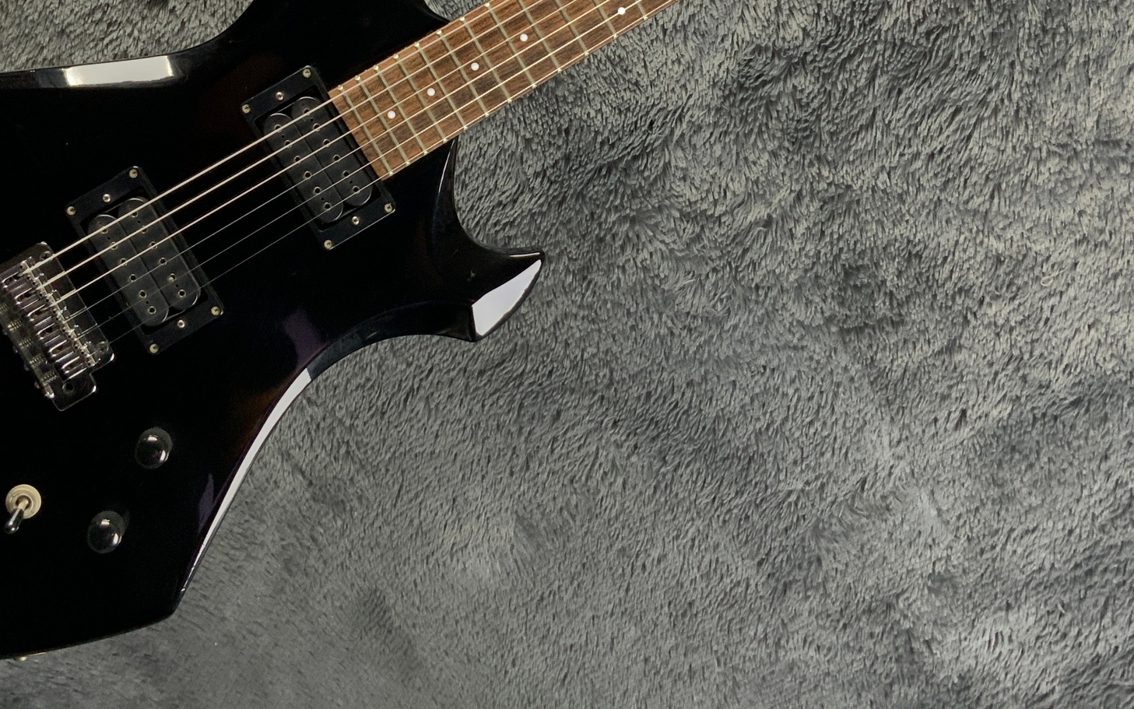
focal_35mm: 54
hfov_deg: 37.5
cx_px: 539
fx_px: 1669
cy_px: 55
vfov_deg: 23.3
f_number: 1.8
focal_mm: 3
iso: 100
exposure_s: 1/60
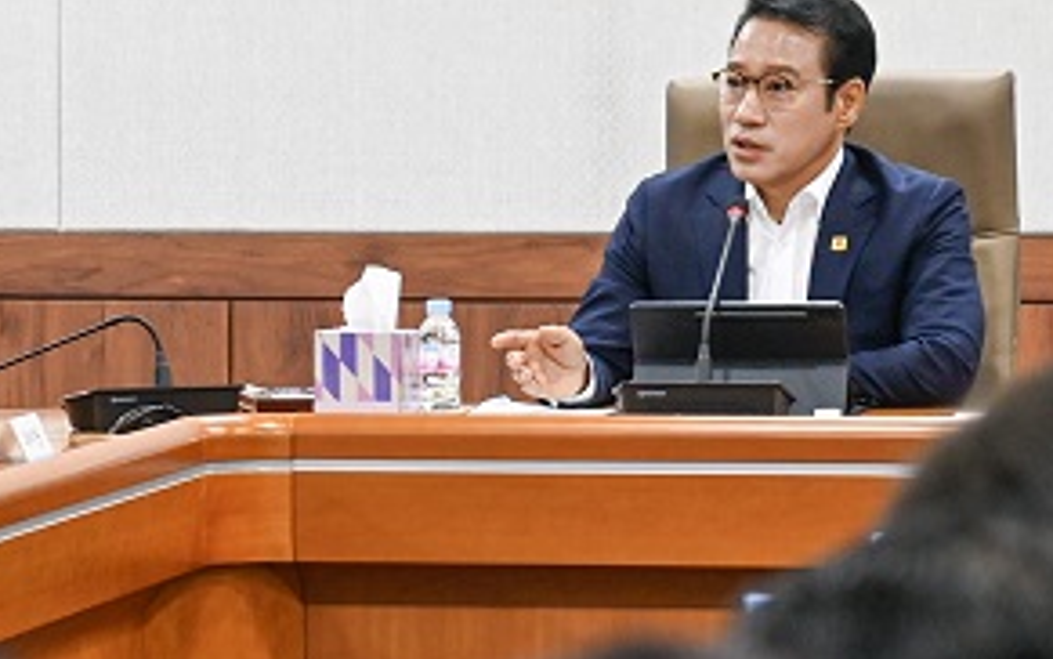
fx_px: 10850
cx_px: 98
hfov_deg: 5.5
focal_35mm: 378
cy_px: 460
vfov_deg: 3.5
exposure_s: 1/200
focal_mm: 120
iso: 2500
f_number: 4.5
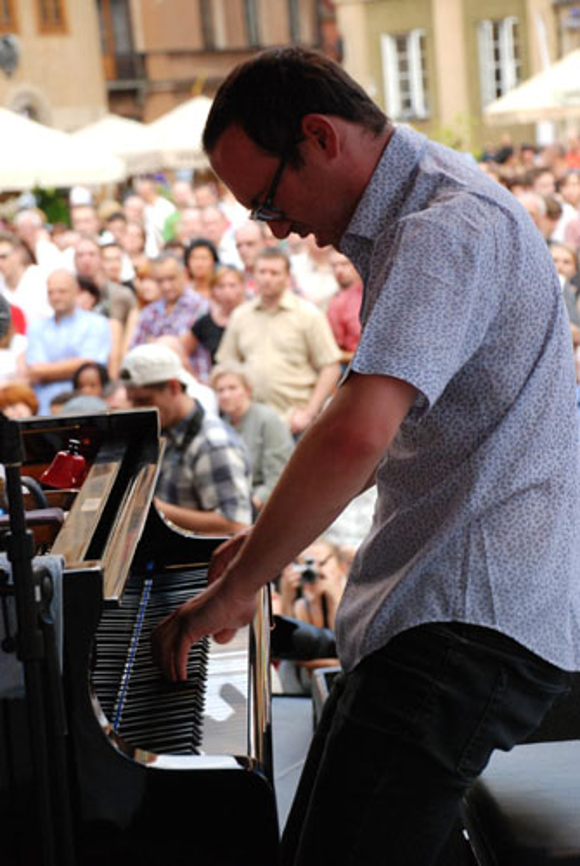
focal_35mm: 105
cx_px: 290
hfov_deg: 13.1
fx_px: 2529
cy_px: 433
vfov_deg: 19.4
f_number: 5.6
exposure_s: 1/100
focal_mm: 70
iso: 800
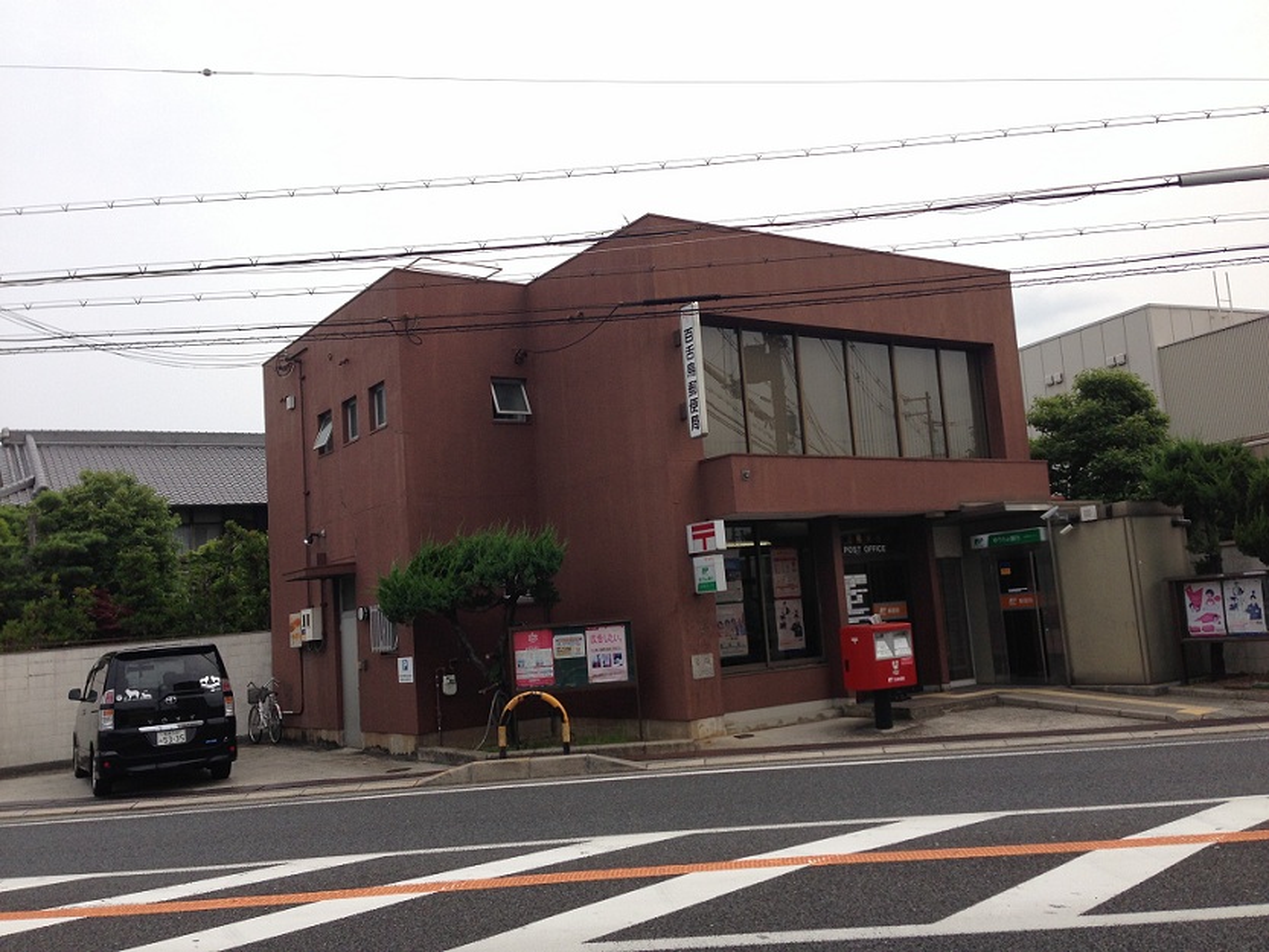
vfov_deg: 43.0
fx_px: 1210
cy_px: 476
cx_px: 634
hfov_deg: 55.3
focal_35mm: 33
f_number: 2.4
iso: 50
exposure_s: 1/1466
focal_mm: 4.13
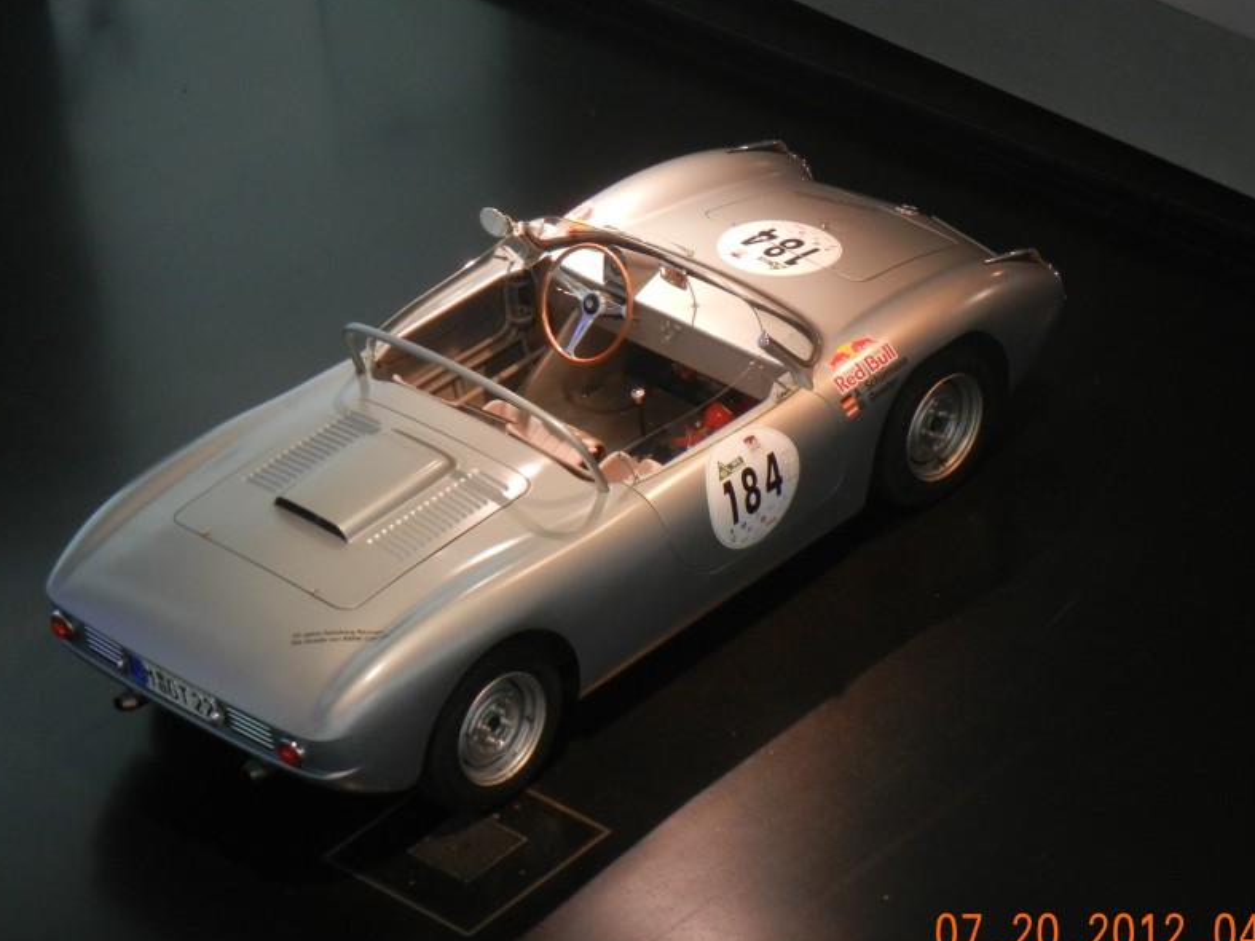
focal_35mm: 151
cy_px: 448
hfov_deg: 13.1
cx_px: 620
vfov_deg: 9.8
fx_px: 5474
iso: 346
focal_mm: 20.9
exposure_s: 1/30
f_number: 4.6
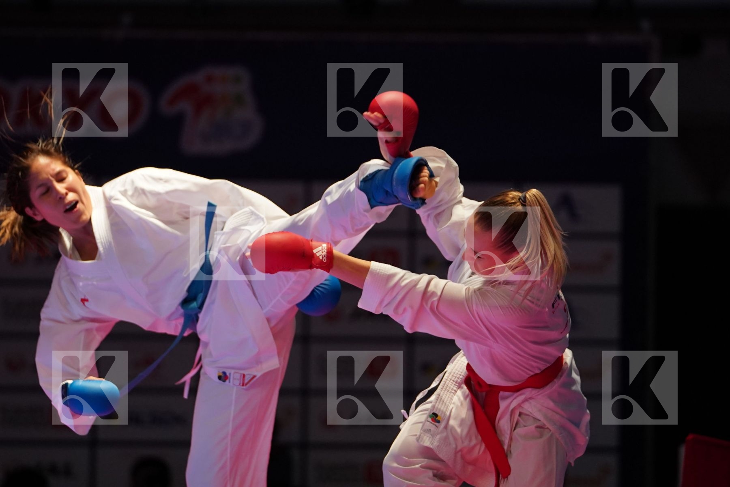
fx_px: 5069
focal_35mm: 250
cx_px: 365
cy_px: 244
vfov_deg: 5.5
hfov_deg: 8.2
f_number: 2.8
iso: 2000
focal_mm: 167
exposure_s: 1/1000
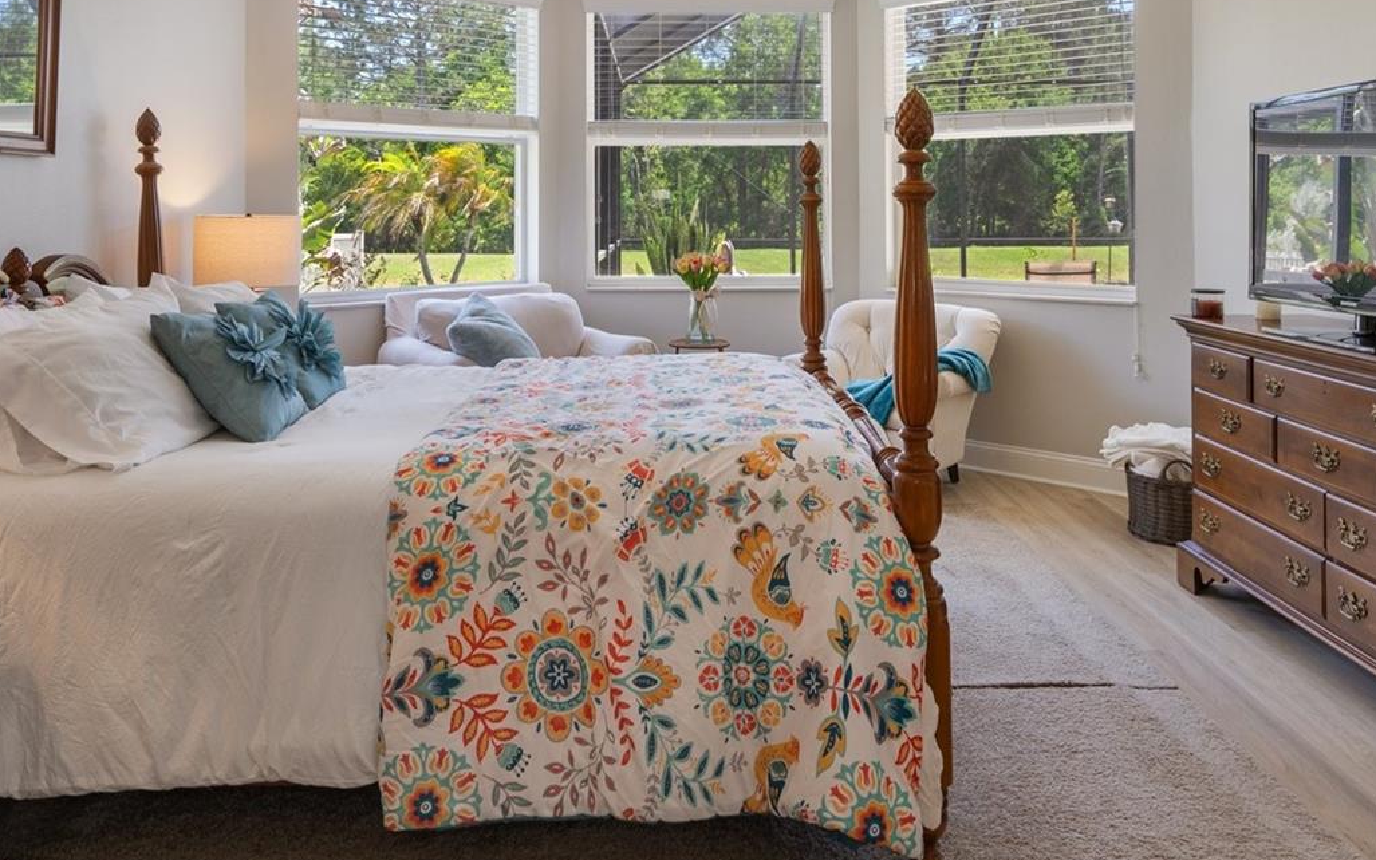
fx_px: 1013
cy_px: 244
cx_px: 762
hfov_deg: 68.2
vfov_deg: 44.9
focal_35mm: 27
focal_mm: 17
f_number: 8
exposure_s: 1/2.5
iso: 320
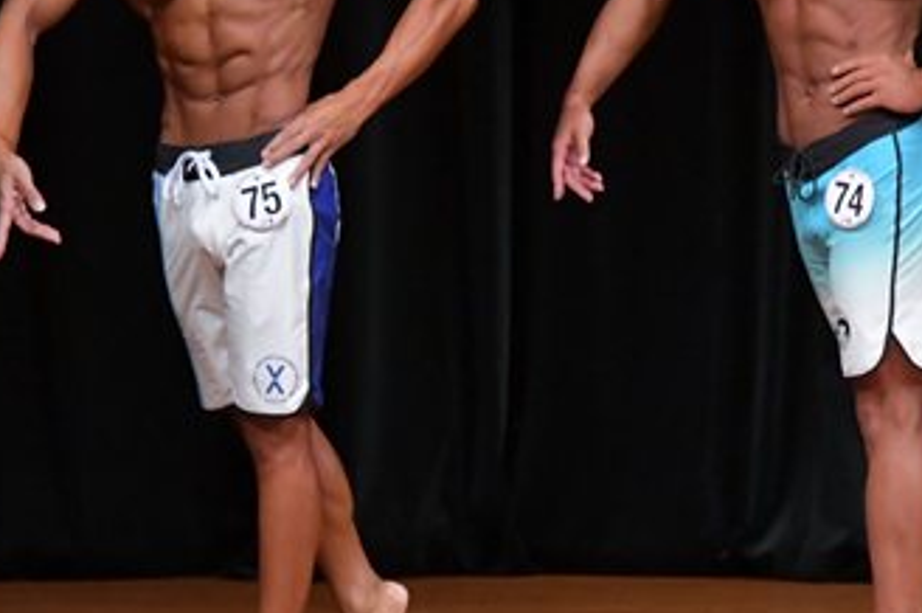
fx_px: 15428
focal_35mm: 603
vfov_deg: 2.3
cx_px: 642
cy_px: 141
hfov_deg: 3.4
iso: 5000
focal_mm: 170
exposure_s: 1/400
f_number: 5.6
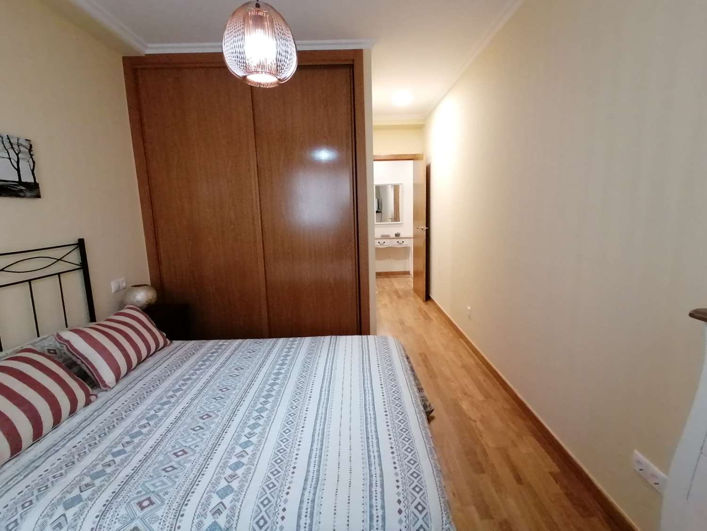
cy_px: 266
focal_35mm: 17
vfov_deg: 74.7
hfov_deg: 91.0
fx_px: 347
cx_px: 354
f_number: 2.4
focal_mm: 2.84
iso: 400
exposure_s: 1/33.3
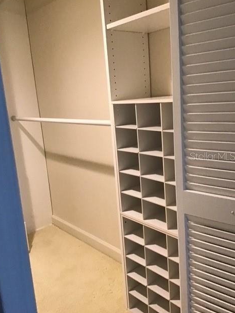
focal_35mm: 32
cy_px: 156
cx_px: 116
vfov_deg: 56.8
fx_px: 290
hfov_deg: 44.2
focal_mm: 3.3
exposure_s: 1/30
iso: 160
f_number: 2.4
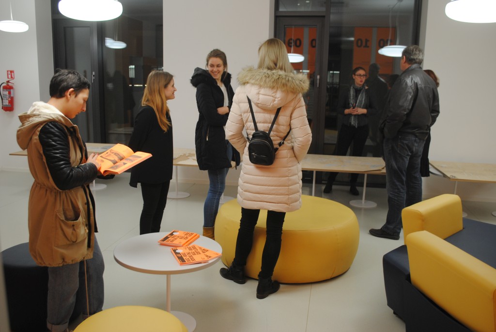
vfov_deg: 40.1
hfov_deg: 57.2
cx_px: 248
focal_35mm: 33
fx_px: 455
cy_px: 166
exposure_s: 1/30
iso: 250
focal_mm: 22
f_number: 4
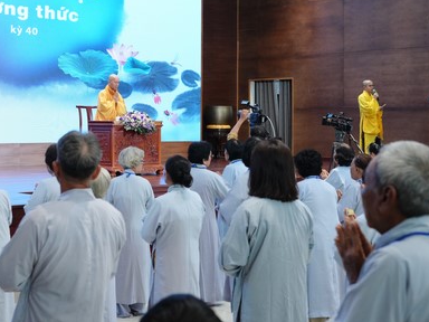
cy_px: 96
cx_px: 108
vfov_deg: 20.9
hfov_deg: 27.4
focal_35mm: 70
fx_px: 868
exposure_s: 1/100
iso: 3200
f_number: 4.5
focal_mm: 43
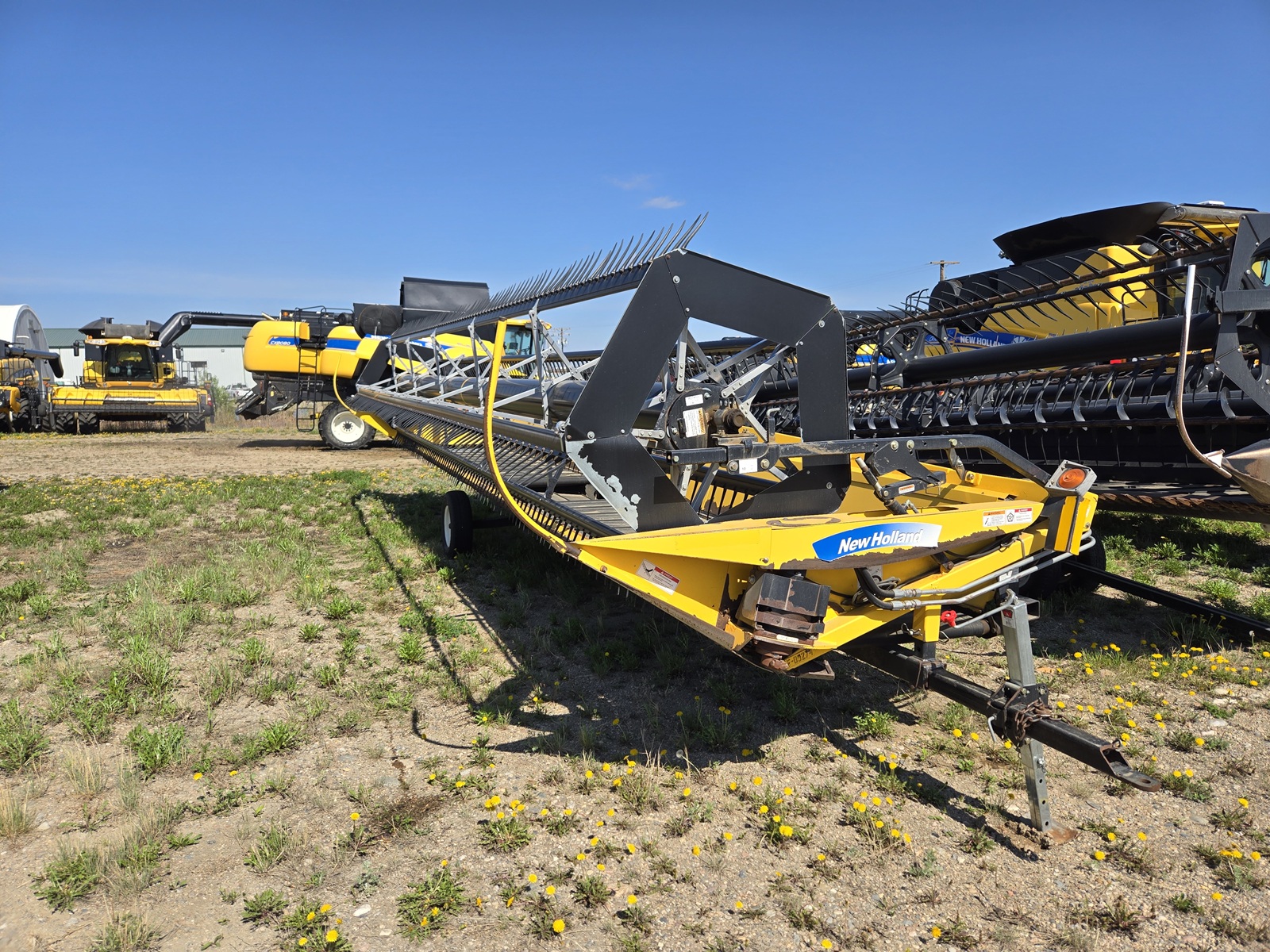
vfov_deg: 58.9
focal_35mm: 23
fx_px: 844
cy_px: 476
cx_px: 635
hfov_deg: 73.9
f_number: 1.8
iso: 25
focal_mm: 5.4
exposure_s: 1/2016
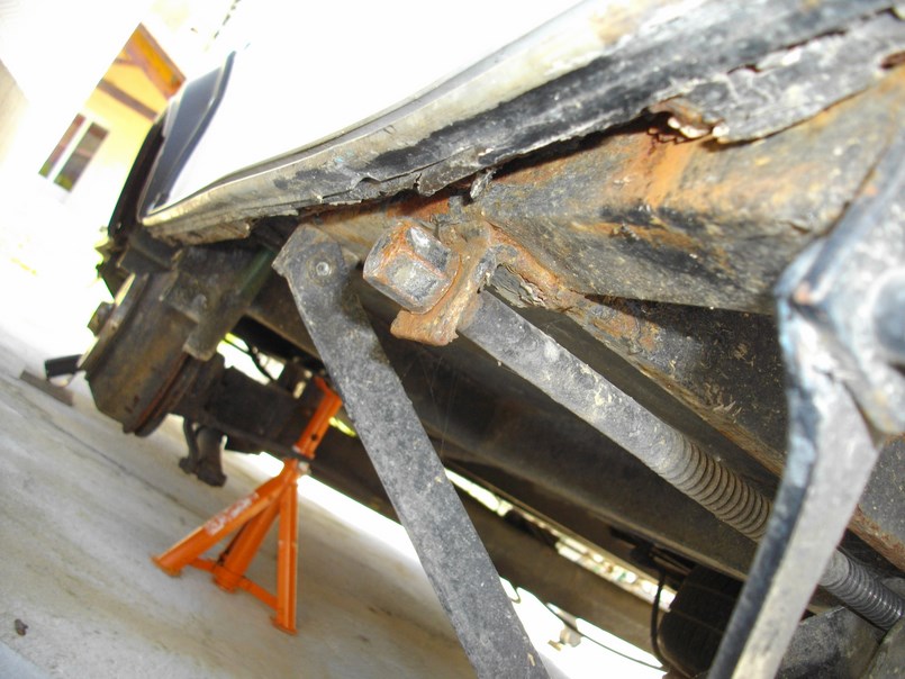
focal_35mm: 31
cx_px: 452
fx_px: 811
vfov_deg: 45.5
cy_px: 340
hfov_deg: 58.3
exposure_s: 1/125
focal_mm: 5.7
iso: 117
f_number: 2.9
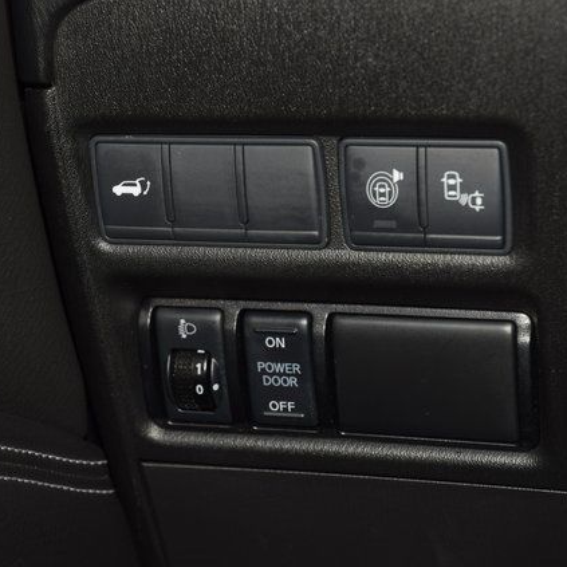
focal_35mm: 135
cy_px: 285
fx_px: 2502
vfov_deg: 12.9
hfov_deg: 12.9
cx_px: 174
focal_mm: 70
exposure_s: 1/125
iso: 100
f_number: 8
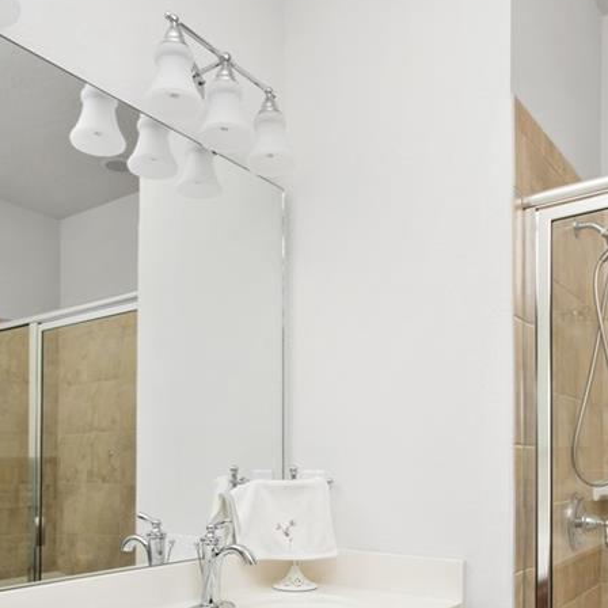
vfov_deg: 48.2
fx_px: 656
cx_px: 271
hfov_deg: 49.7
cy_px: 443
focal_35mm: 33
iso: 400
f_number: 7.1
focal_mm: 17
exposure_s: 1/15
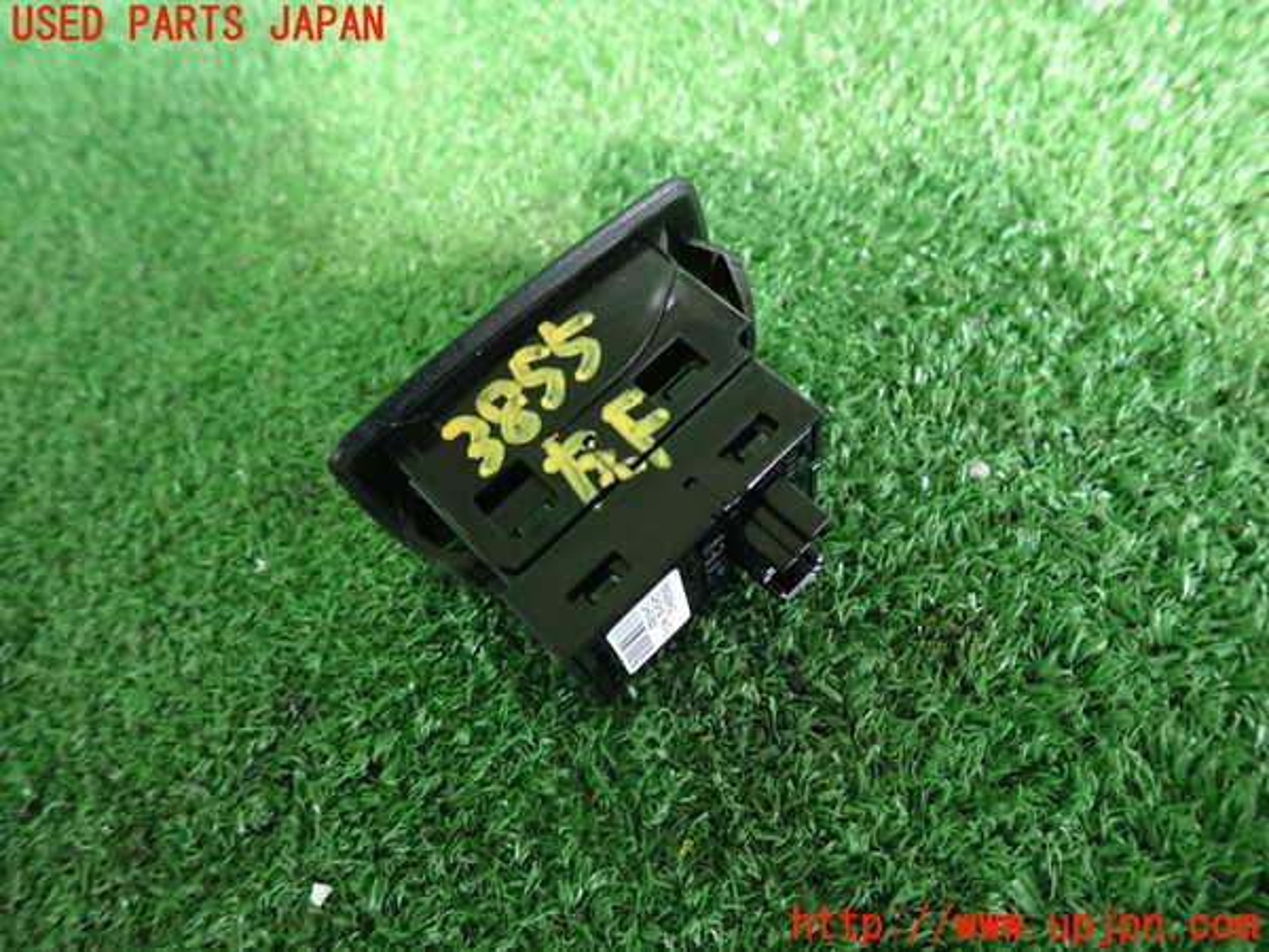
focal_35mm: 25
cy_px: 476
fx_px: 916
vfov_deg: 54.9
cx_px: 634
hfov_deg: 69.4
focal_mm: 4.5
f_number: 2
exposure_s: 1/30
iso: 800
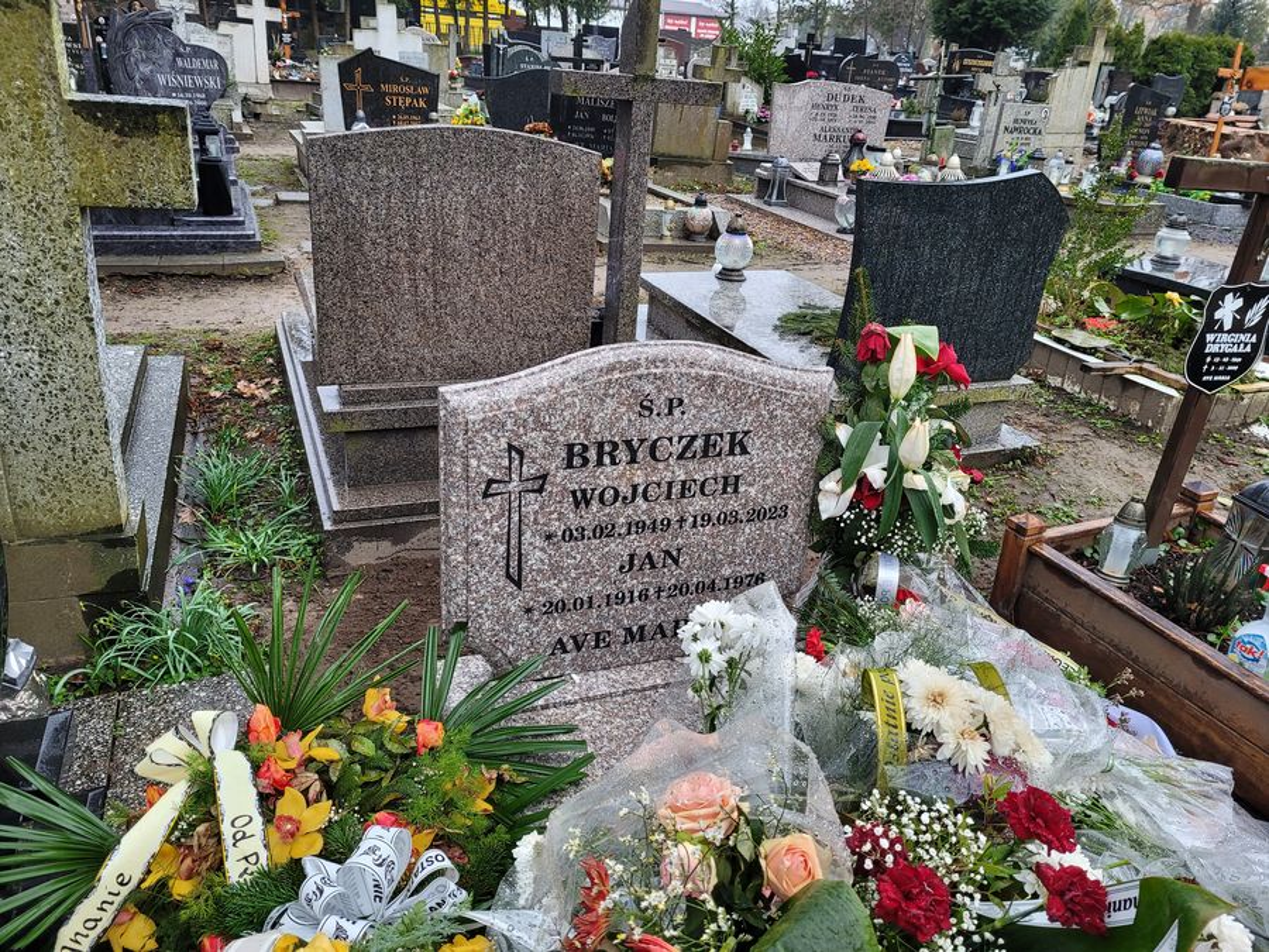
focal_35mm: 26
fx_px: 953
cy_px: 476
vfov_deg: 53.1
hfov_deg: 67.3
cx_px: 634
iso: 100
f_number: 1.8
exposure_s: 1/100
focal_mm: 5.4
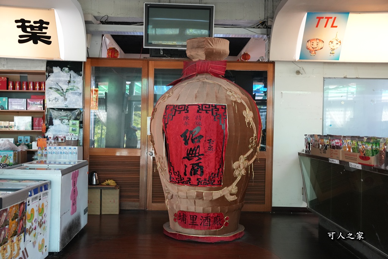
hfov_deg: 48.5
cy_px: 130
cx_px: 194
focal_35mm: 40
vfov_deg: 33.4
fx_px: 431
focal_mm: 40
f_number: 4.5
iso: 3200
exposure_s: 1/100
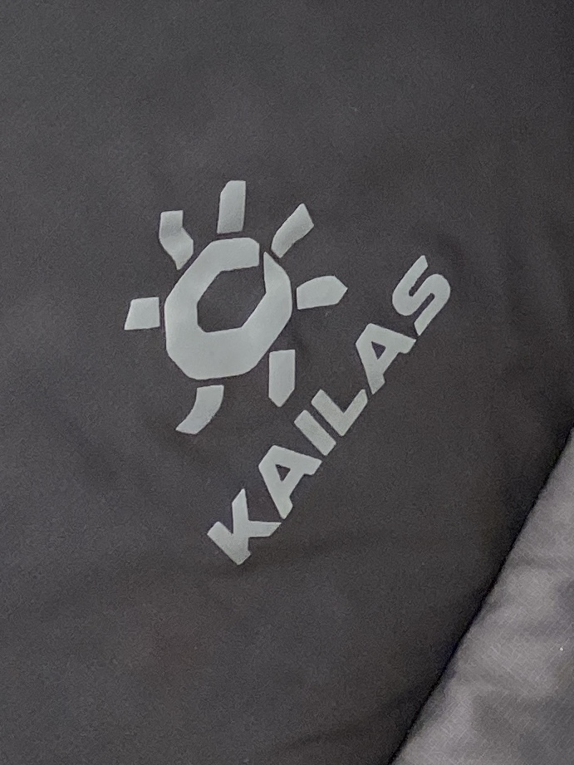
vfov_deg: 67.3
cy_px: 382
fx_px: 575
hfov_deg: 53.1
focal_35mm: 26
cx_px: 287
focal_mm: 4.25
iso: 125
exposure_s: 1/117
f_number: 1.8
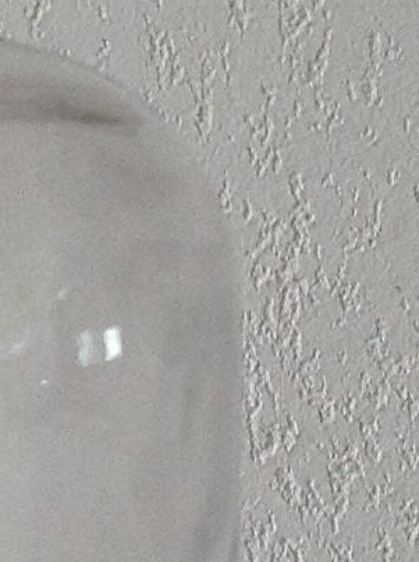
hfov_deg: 6.3
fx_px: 3641
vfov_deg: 8.6
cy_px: 802
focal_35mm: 225
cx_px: -541
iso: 80
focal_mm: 4.28
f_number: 2.4
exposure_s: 1/120
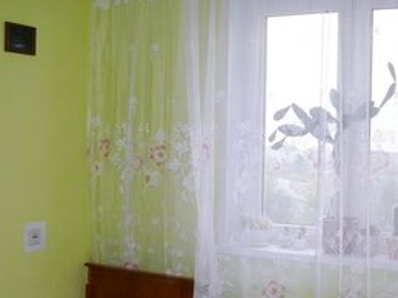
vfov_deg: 26.8
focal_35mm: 54
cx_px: 261
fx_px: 621
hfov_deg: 35.3
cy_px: 203
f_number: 2.8
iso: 100
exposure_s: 1/30
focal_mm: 7.4
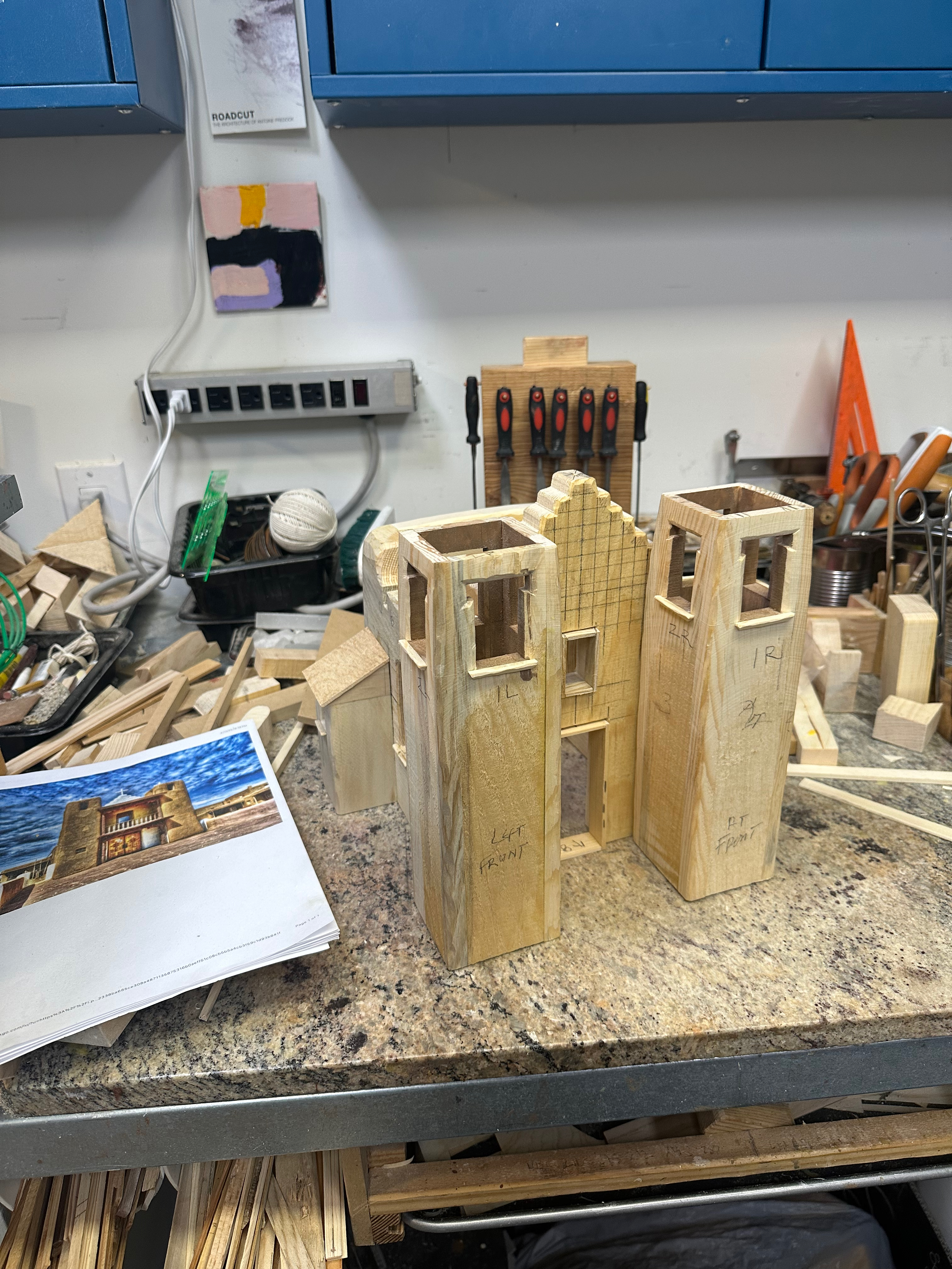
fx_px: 880
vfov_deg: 71.6
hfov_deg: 56.8
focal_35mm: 24
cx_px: 476
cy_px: 634
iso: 160
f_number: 1.78
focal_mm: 6.86
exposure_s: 1/120
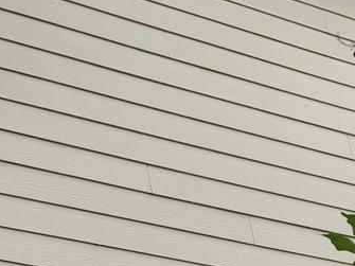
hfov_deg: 16.4
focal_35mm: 110
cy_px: 286
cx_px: -171
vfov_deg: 13.2
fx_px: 1128
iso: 12
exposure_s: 1/914
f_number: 1.8
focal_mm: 6.4
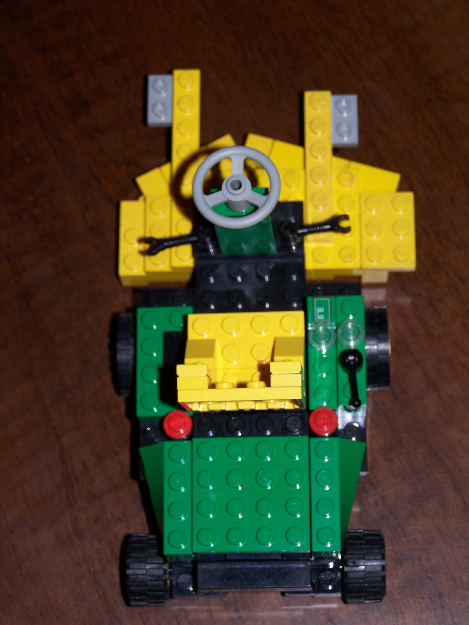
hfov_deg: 14.1
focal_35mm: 105
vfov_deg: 18.7
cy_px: 312
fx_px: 1897
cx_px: 234
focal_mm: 17.5
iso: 80
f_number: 3.2
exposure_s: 1/100
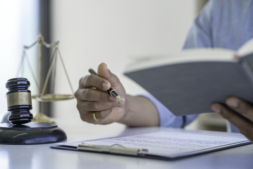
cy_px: 84
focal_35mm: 85
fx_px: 597
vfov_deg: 16.1
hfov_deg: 23.9
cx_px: 126
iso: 100
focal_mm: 85
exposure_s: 1/100
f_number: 3.2
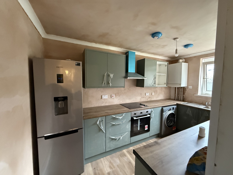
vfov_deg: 85.7
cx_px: 116
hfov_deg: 102.1
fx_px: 94
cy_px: 88
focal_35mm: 14
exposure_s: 1/60
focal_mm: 2.22
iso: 1000
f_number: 2.2
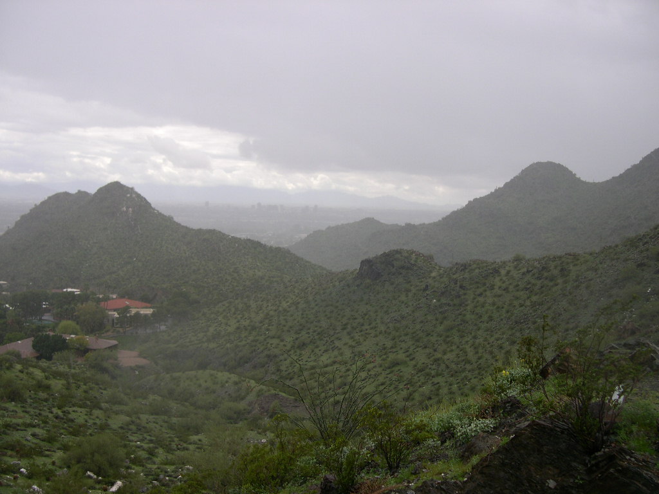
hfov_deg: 49.0
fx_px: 723
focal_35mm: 38
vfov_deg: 37.7
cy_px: 247
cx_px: 330
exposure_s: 1/496
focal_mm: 8
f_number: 2.8
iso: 100
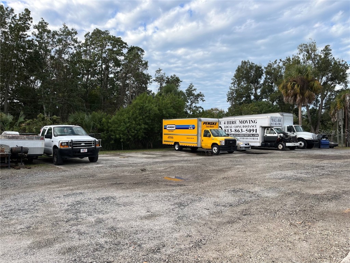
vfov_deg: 53.1
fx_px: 263
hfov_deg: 67.3
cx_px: 175
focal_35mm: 26
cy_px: 132
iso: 50
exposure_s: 1/1009
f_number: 1.6
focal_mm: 5.1
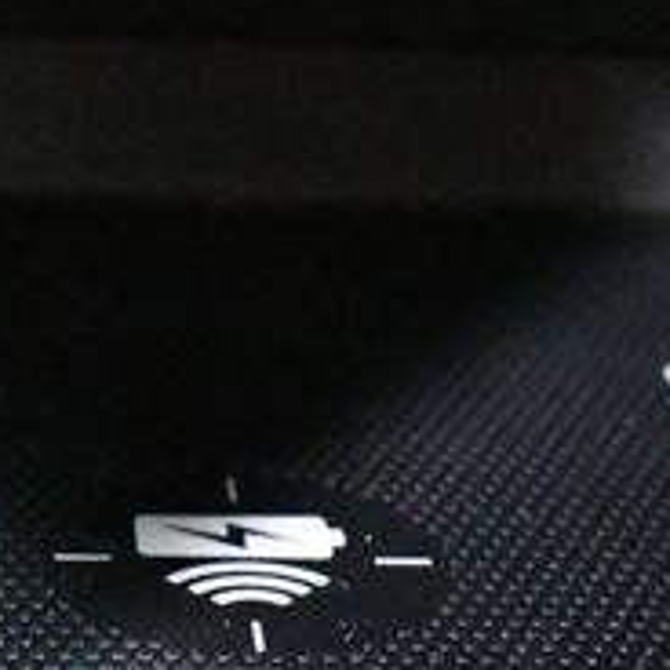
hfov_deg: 12.8
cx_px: 186
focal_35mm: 136
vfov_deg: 12.7
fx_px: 2978
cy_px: 583
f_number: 3.8
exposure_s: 1/20
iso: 12800
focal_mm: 23
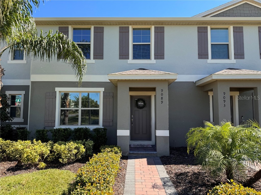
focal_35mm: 24
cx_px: 130
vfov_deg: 56.8
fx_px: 181
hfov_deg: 71.6
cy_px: 98
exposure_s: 1/1366
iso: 80
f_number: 1.78
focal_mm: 6.86
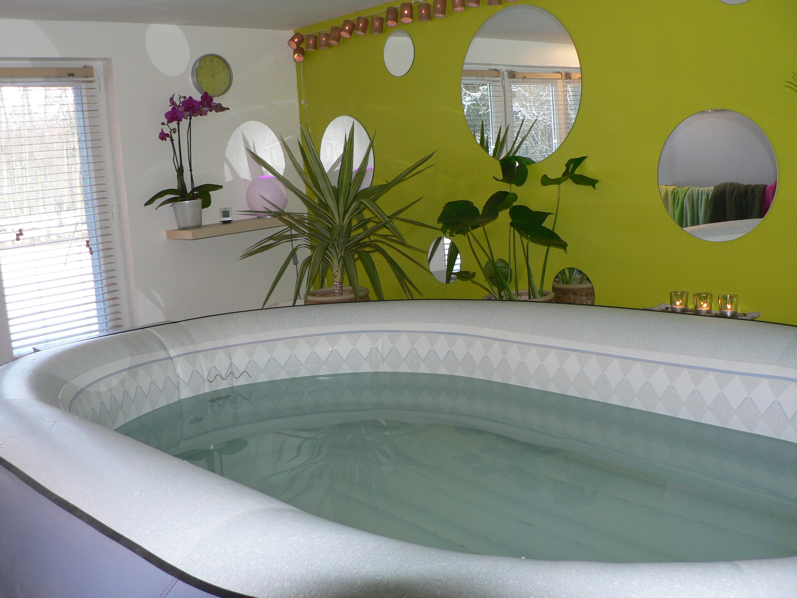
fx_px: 829
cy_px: 299
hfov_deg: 51.4
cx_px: 398
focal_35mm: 36
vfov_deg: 39.7
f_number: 2.8
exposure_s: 1/60
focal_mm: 6
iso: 100
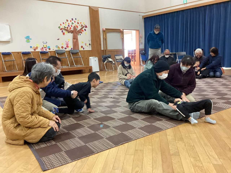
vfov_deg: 45.4
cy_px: 86
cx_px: 116
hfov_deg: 58.4
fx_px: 207
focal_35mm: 31
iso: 320
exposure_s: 1/60
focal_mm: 3.3
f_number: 2.4
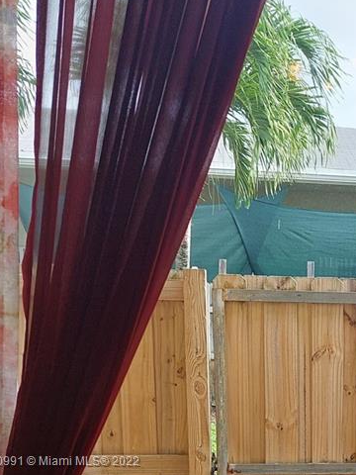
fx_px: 823
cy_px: 462
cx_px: 403
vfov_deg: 30.2
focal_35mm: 60
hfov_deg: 22.8
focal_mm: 5.23
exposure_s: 1/157
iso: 40
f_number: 1.8
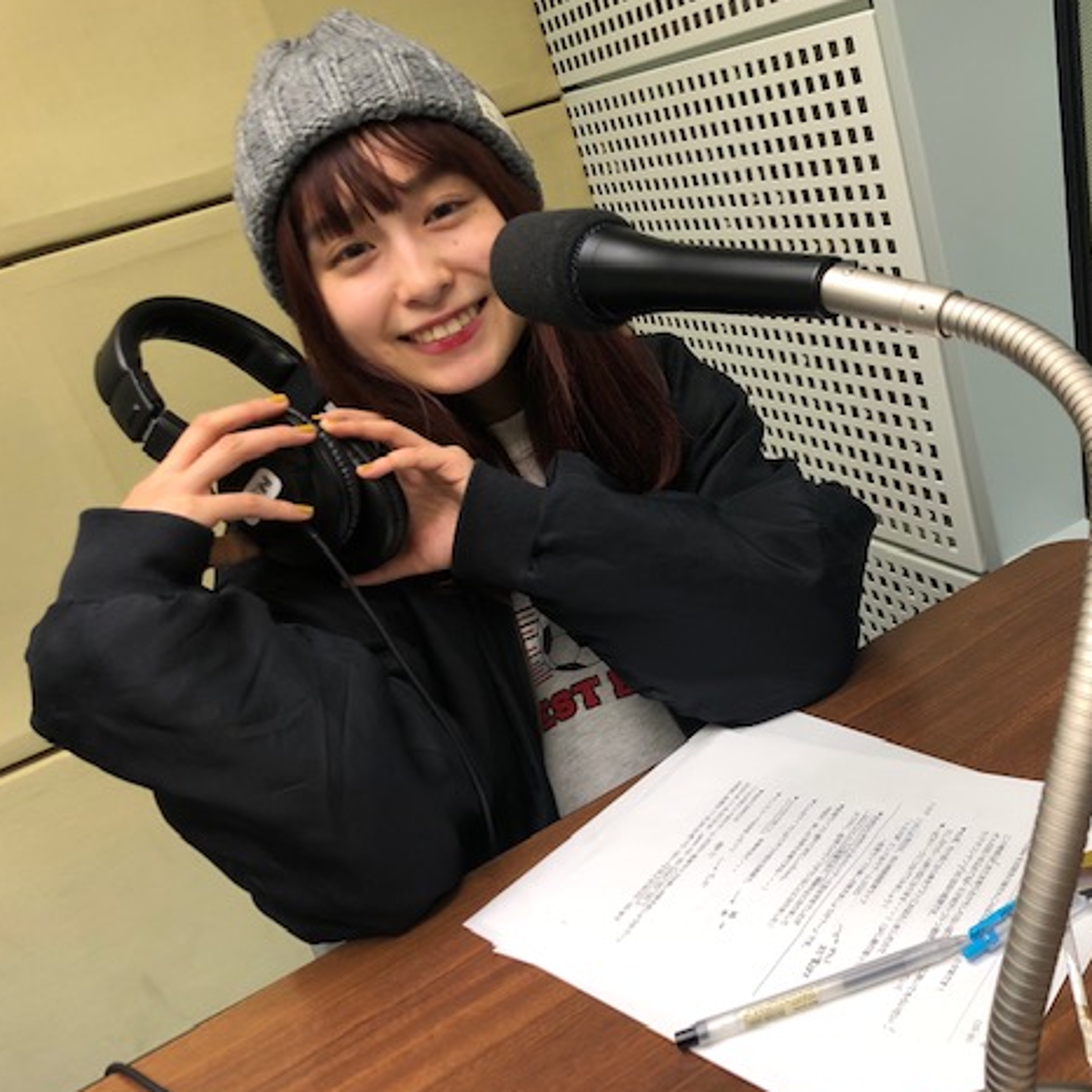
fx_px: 1213
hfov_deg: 47.8
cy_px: 551
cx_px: 715
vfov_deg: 48.5
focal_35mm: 34
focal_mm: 4
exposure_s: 1/20
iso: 40
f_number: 1.8
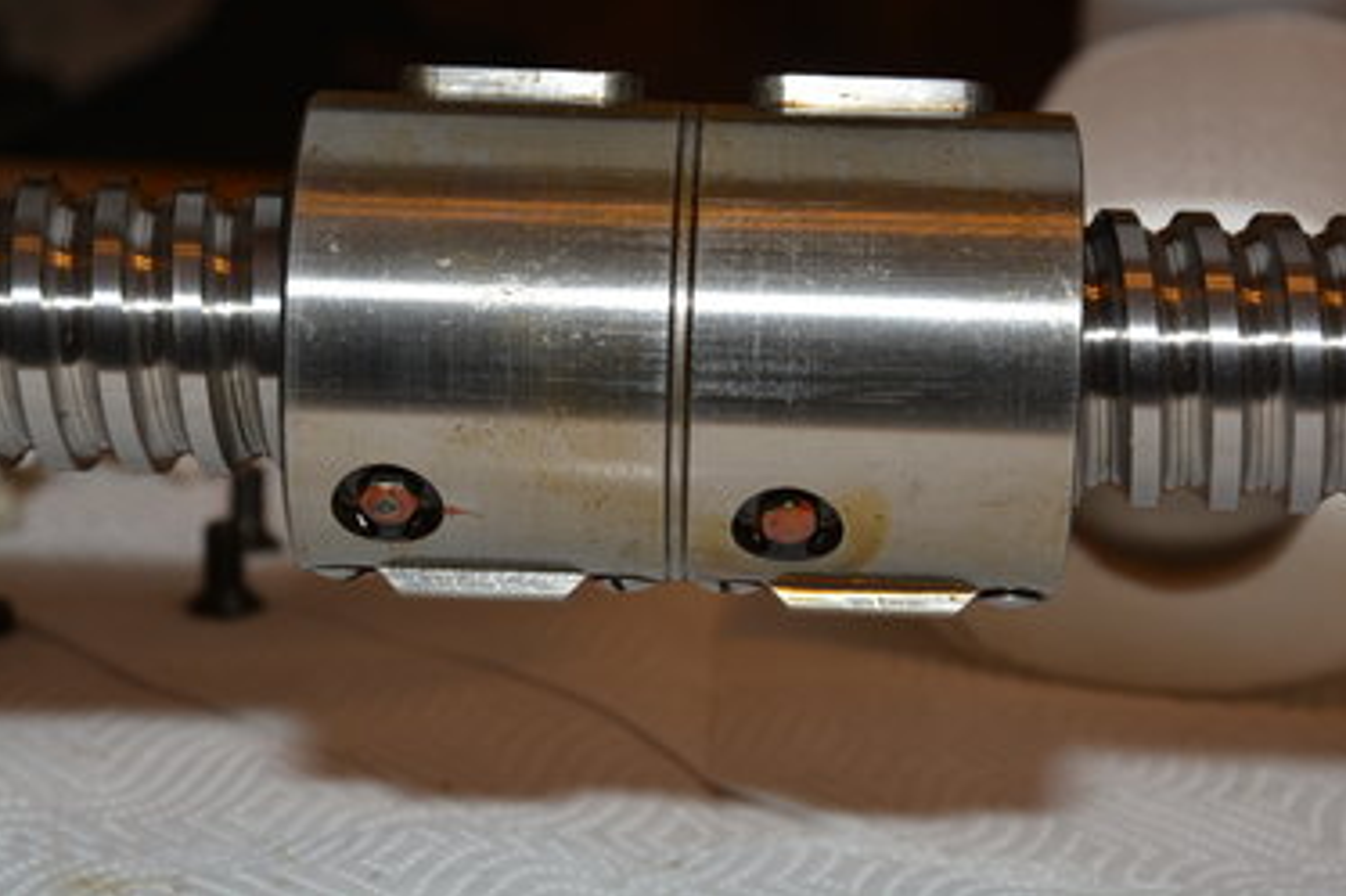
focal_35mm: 106
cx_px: 691
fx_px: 3961
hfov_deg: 19.3
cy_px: 419
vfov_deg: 12.9
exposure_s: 1/30
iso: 200
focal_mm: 66
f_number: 8
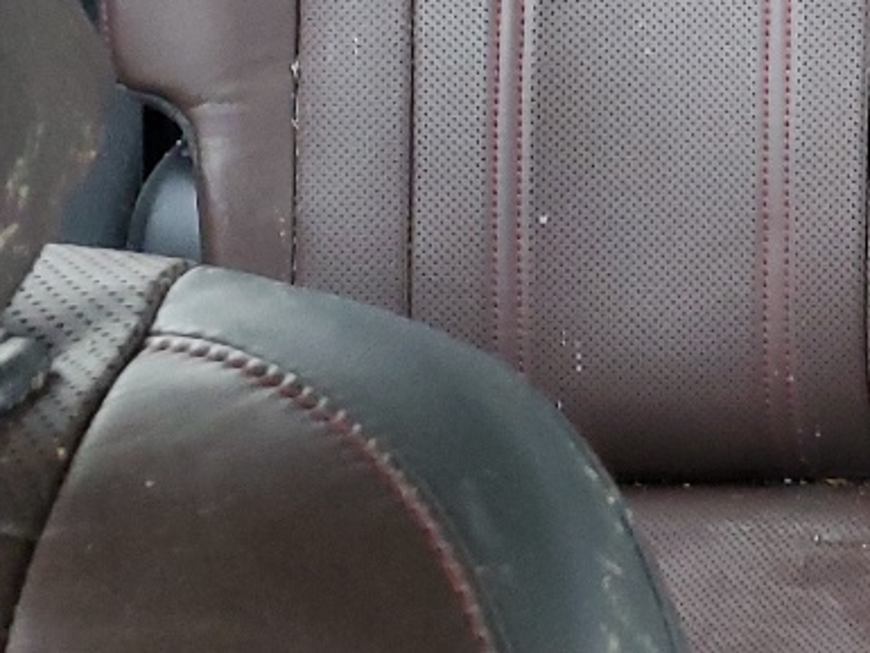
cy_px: -319
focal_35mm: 108
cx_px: 1446
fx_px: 2715
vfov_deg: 13.0
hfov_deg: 16.1
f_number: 1.5
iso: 207
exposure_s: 1/60.2
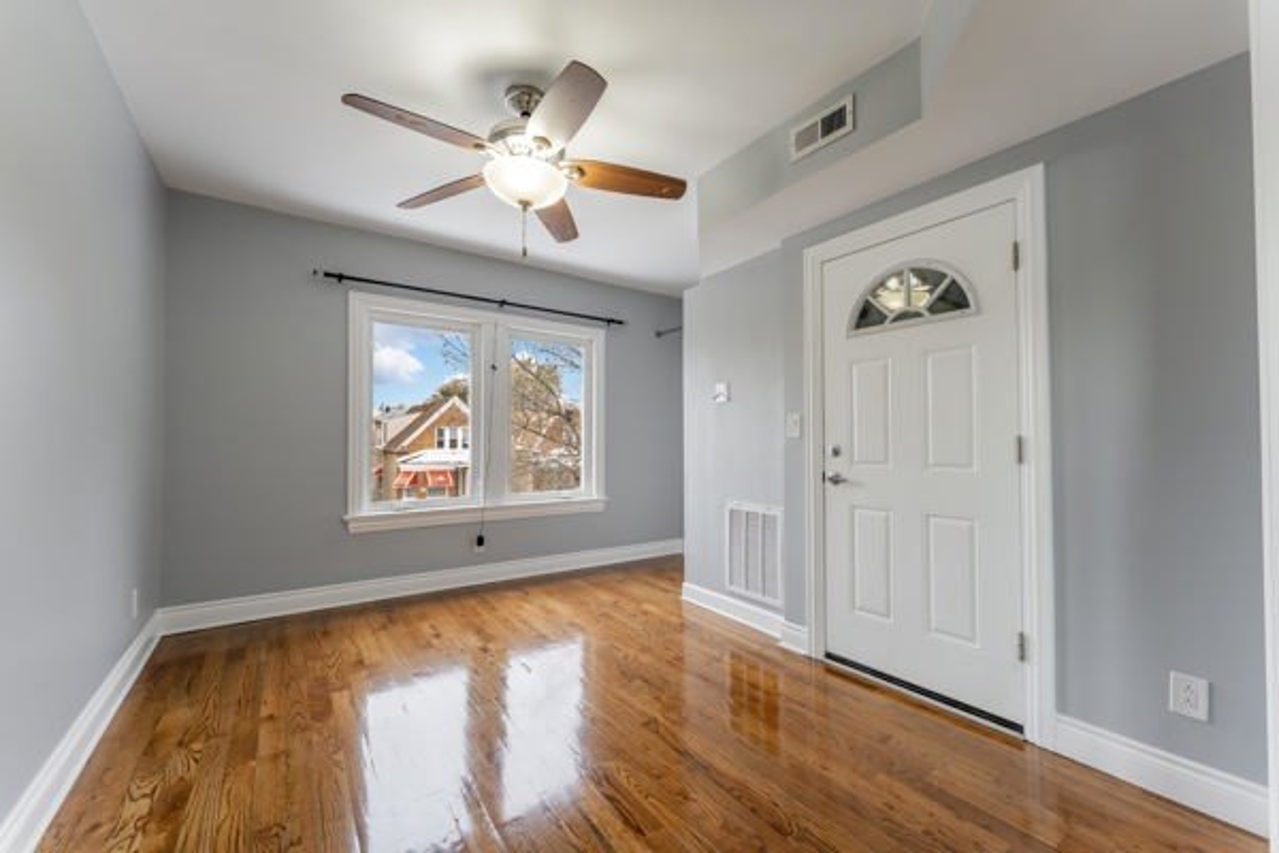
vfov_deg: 81.2
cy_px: 426
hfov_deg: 104.3
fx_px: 497
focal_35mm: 14
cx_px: 640
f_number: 7.1
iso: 640
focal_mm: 14
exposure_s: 1/50
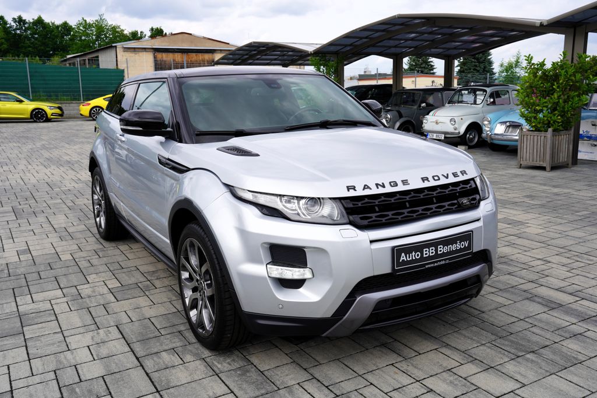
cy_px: 199
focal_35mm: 33
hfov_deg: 57.2
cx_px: 298
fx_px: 547
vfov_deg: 39.9
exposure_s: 1/125
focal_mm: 33
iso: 100
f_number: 9
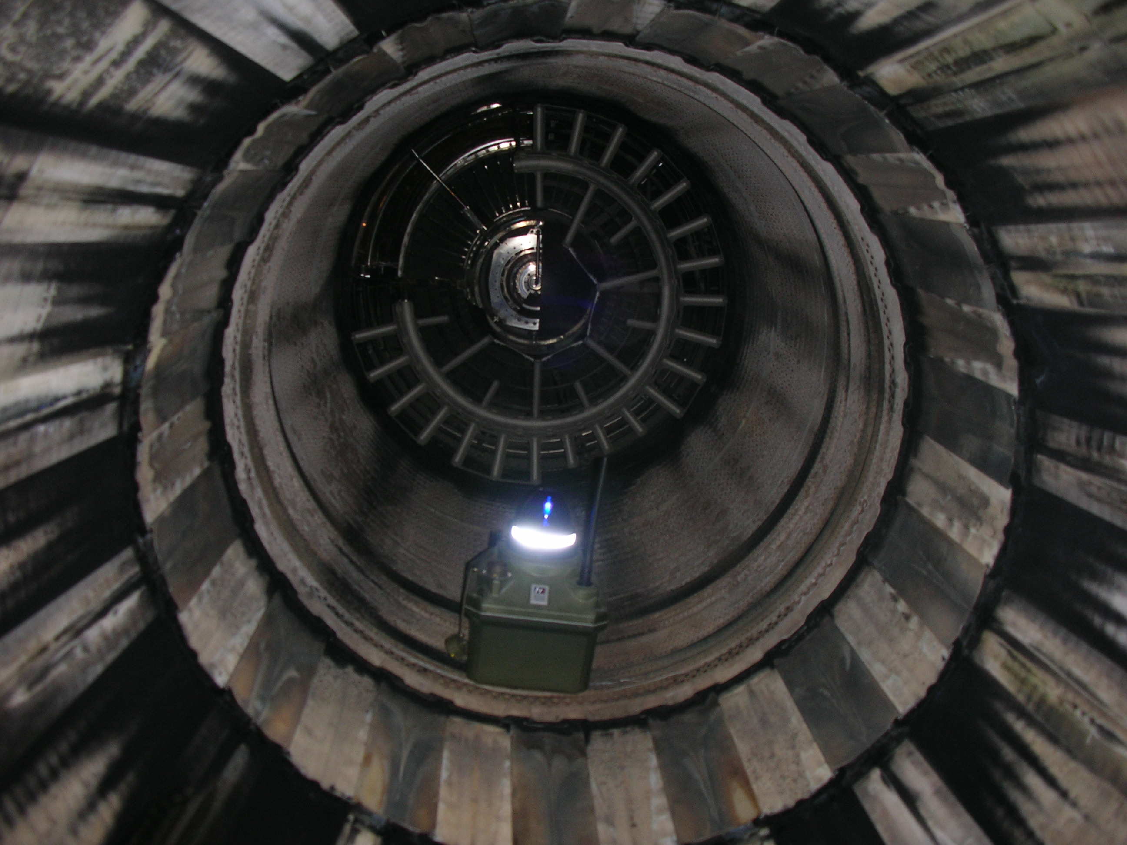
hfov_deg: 52.6
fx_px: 1140
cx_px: 564
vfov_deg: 40.7
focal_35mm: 35
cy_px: 422
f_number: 3
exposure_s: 1/60.1
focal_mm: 5.8
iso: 58
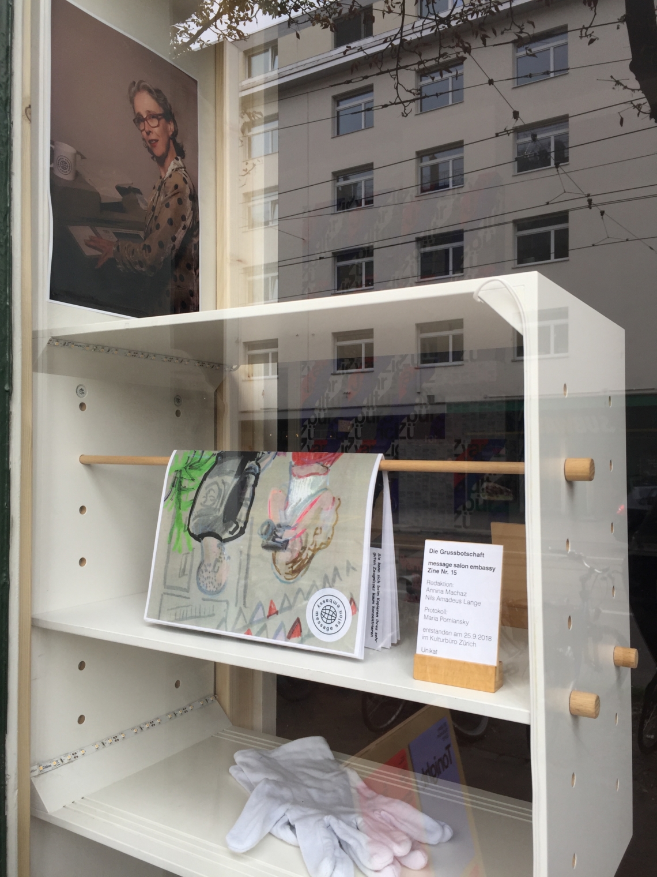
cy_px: 438
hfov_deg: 48.2
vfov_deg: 61.7
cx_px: 328
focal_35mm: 29
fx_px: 734
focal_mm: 4.15
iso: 32
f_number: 2.2
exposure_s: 1/230
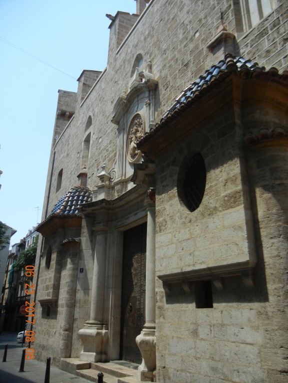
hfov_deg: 46.8
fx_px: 333
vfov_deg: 60.0
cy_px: 192
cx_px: 144
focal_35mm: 30
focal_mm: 5.4
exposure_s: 1/262
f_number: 7
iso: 160
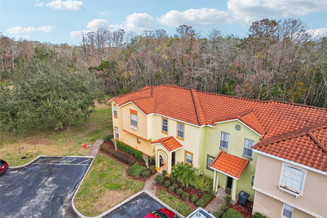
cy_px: 109
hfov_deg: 78.6
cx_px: 164
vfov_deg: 57.2
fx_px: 200
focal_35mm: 22
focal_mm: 8.4
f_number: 2.8
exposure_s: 1/1000
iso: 140
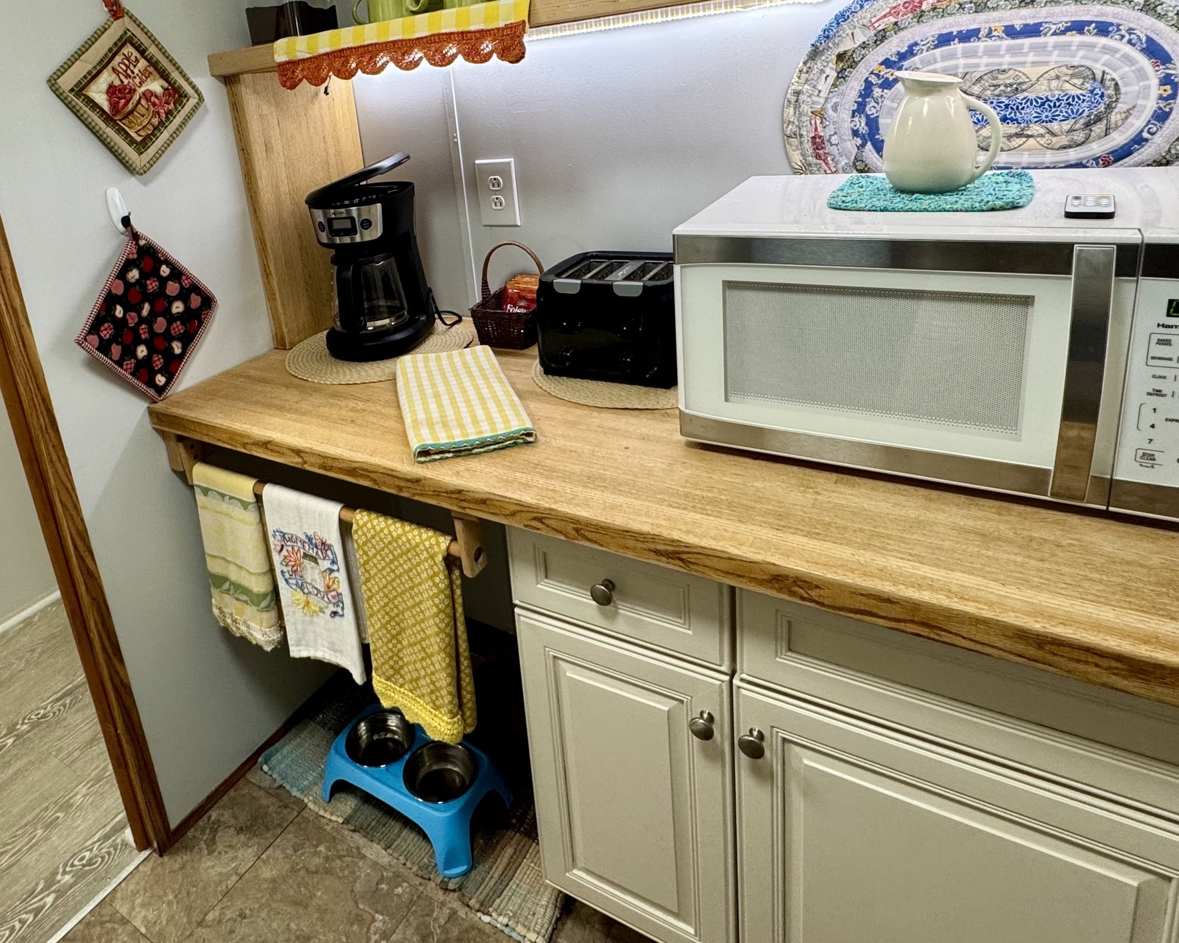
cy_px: 297
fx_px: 803
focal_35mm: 23
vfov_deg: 59.2
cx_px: 450
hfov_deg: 71.5
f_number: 2.2
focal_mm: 2.22
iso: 160
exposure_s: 1/103
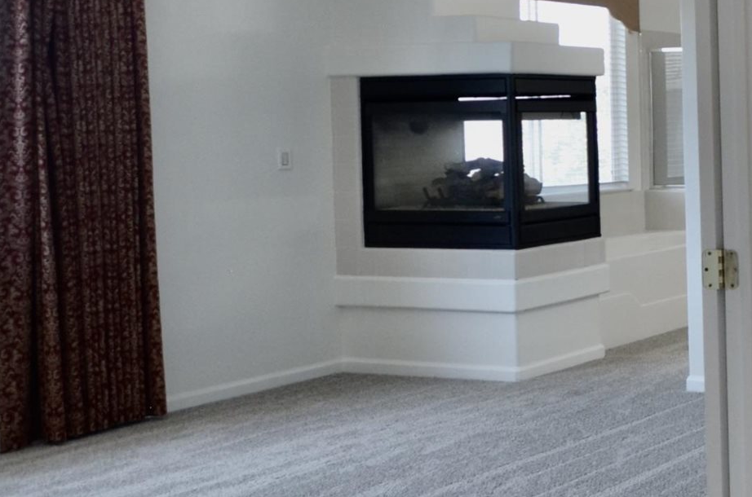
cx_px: 1171
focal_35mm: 50
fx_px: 1042
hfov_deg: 26.4
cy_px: 102
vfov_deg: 26.4
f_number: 5
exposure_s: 1/100
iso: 400
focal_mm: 10
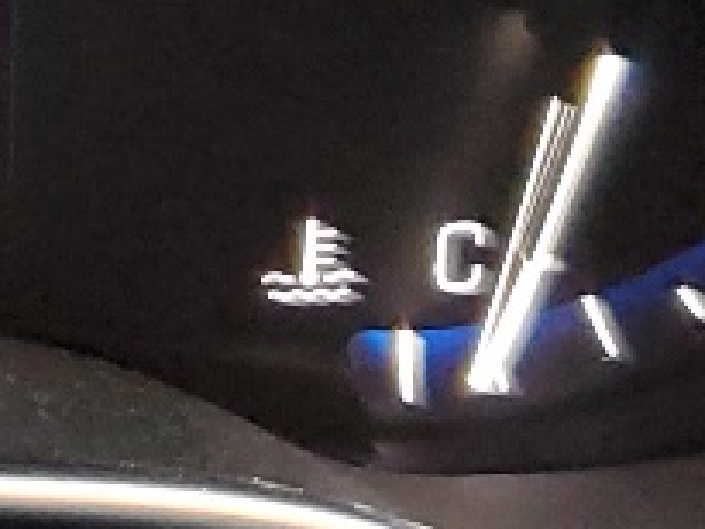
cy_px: -508
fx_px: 4137
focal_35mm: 203
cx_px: -1241
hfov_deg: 8.5
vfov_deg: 7.1
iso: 264
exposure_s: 1/60.2
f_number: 1.5
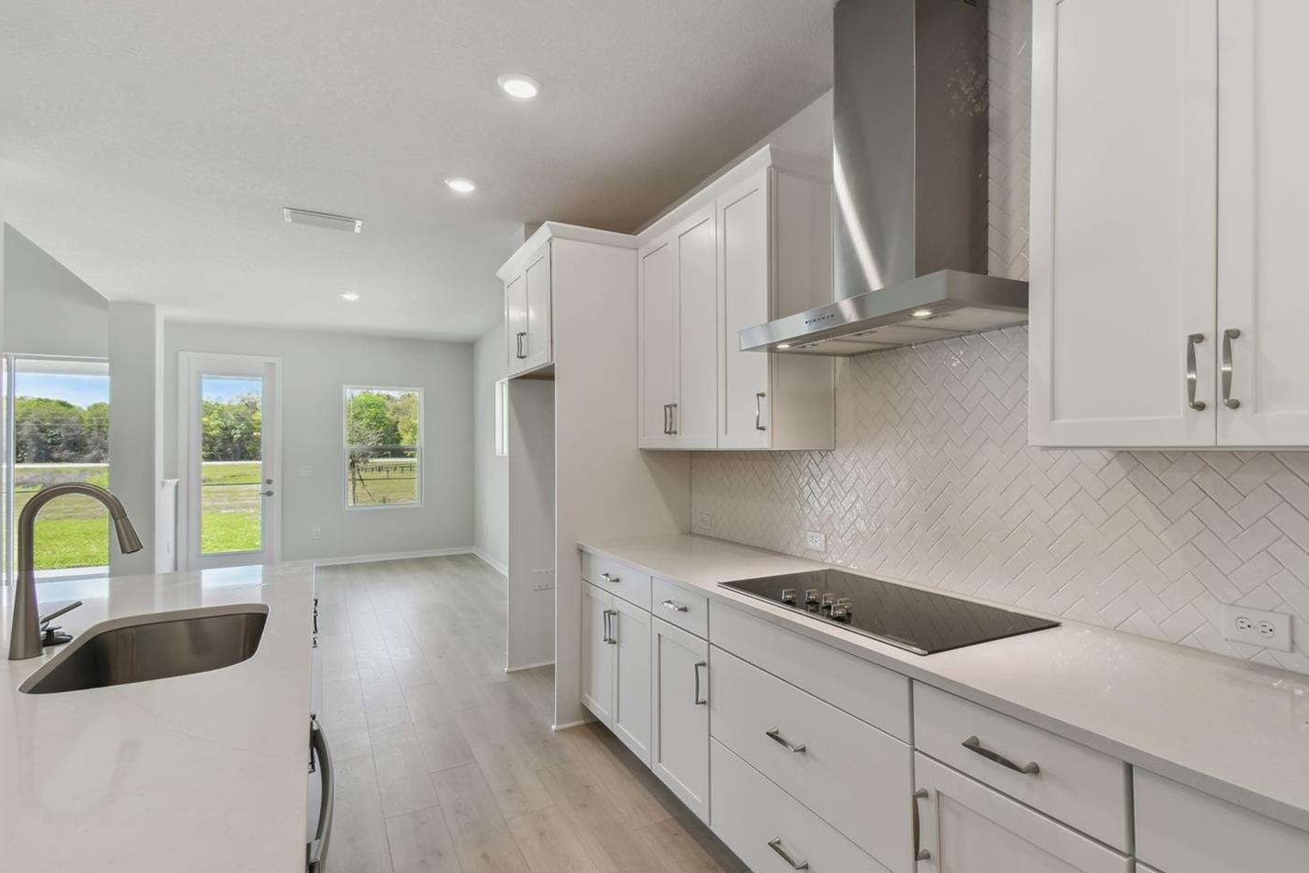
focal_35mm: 17
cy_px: 461
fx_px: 618
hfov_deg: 93.0
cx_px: 722
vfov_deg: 70.4
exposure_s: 1/40
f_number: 7.1
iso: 100
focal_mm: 10
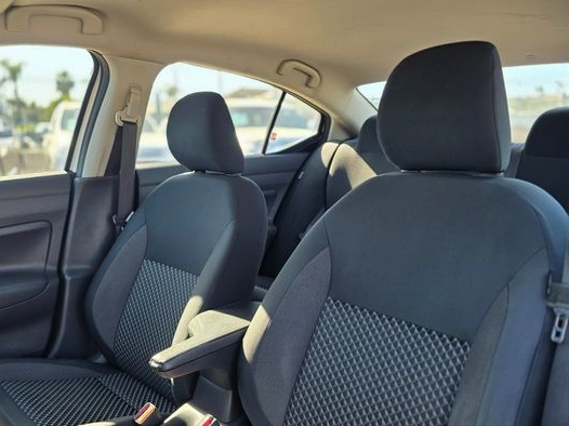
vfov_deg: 49.4
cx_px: 275
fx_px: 460
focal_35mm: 28
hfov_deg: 63.5
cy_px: 255
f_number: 1.7
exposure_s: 1/180
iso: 40
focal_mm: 6.3
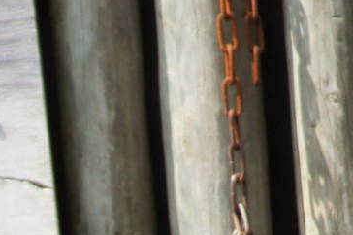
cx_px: -112
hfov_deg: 1.0
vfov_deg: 0.7
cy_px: 514
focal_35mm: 1979
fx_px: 19387
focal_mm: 300
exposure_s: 1/500
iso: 400
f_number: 5.6
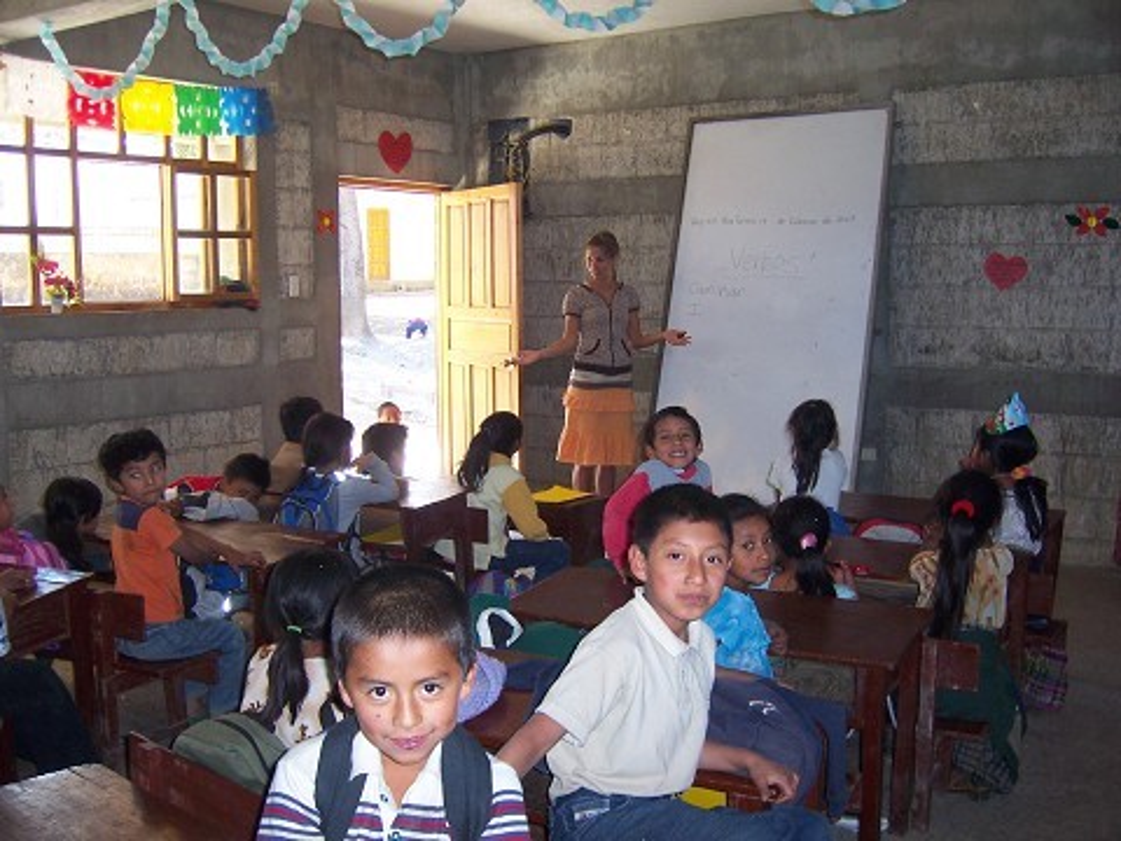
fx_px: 1166
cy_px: 420
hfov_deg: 51.4
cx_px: 560
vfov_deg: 39.7
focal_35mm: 36
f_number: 2.8
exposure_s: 1/60
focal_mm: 6.2
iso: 125
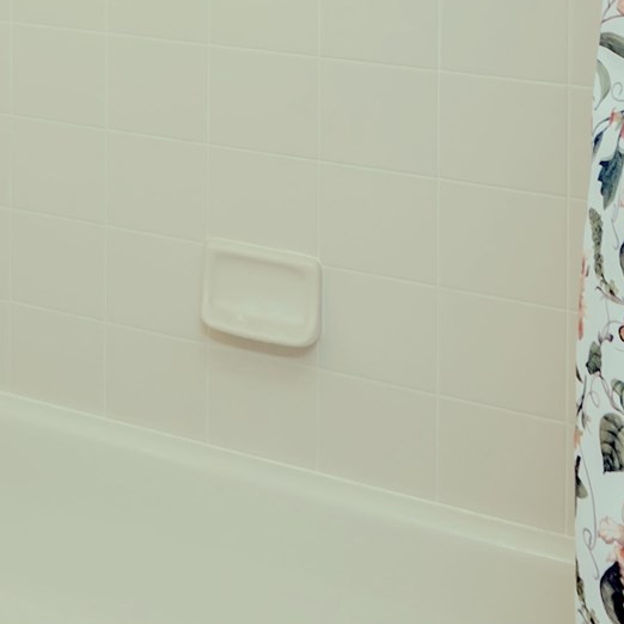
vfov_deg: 21.5
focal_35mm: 70
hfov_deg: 20.4
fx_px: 1428
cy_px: -258
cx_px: -363
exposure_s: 1/4
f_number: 8
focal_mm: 14
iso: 100
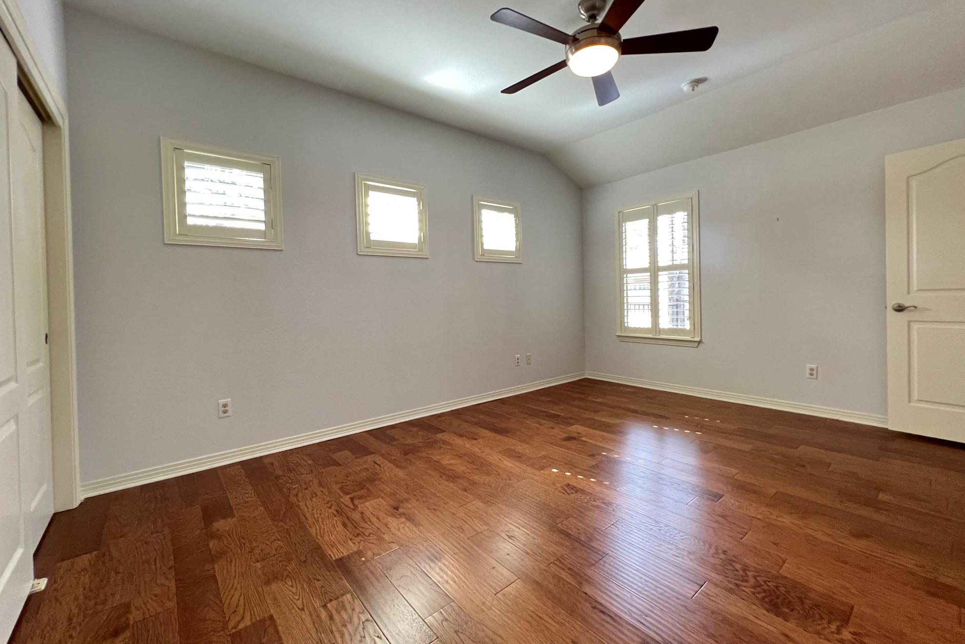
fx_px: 375
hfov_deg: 104.2
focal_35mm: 14
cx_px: 492
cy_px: 307
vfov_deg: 81.2
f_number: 1.8
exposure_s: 1/60
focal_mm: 1.57
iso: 400
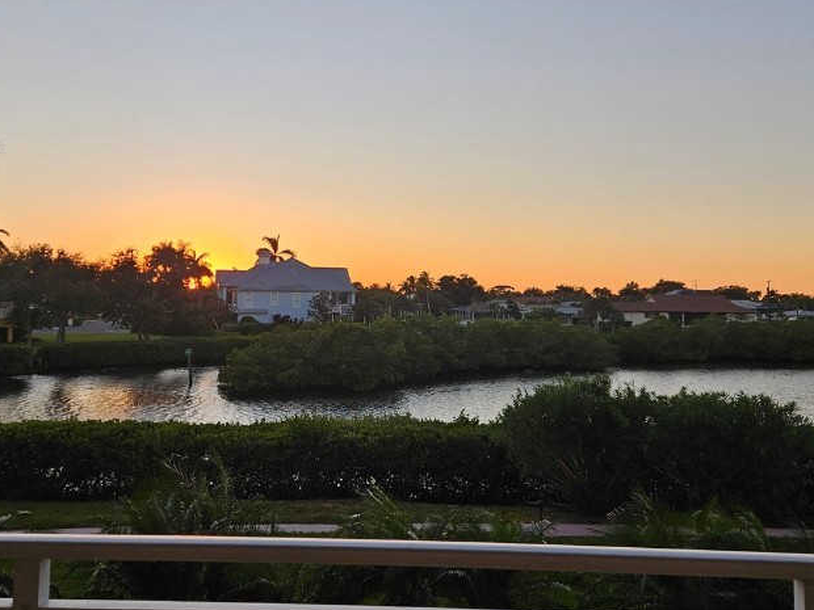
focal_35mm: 38
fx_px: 894
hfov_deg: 49.0
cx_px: 385
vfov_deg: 37.6
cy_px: 258
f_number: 1.8
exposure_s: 1/560
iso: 32
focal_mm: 5.4
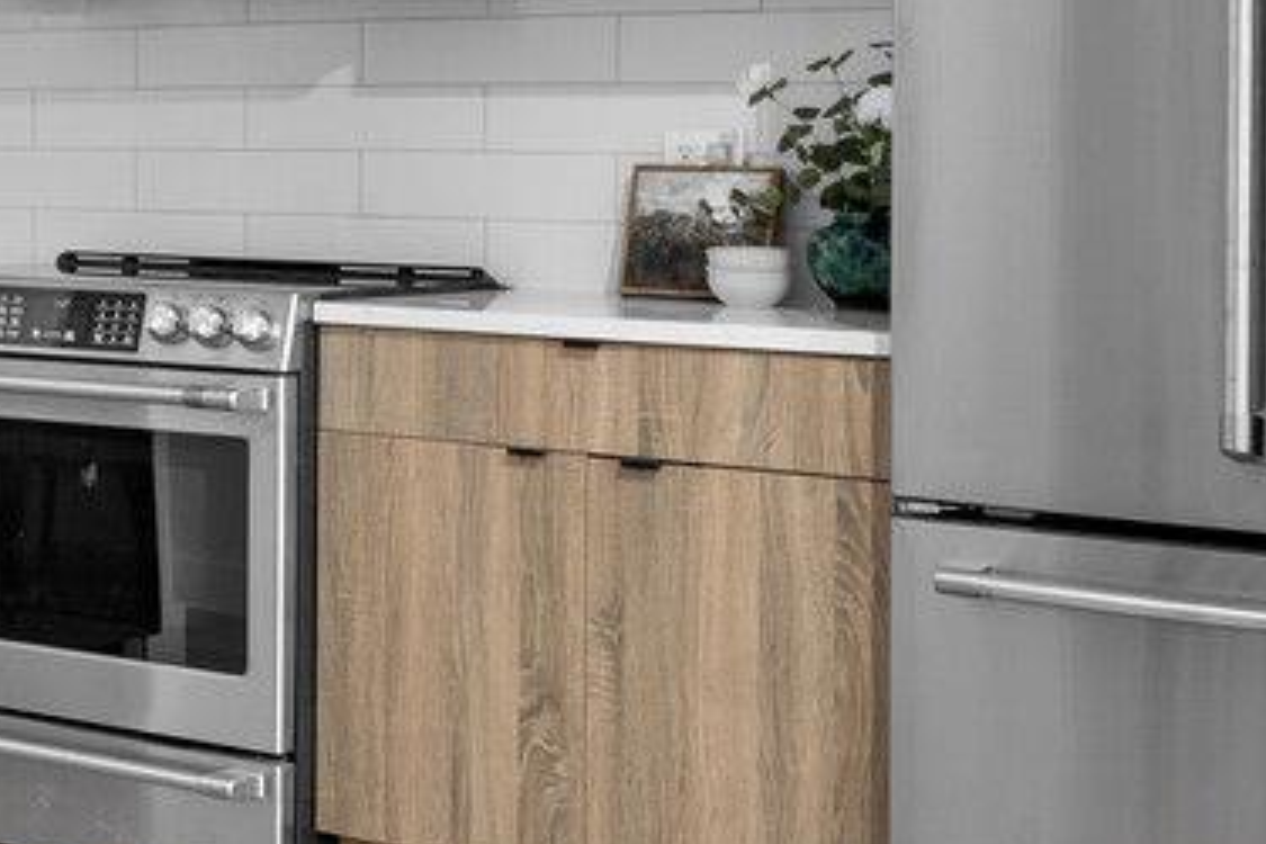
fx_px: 2954
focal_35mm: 84
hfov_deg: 18.5
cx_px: -1060
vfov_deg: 16.1
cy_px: 91
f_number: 11
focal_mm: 21
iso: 160
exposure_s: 6
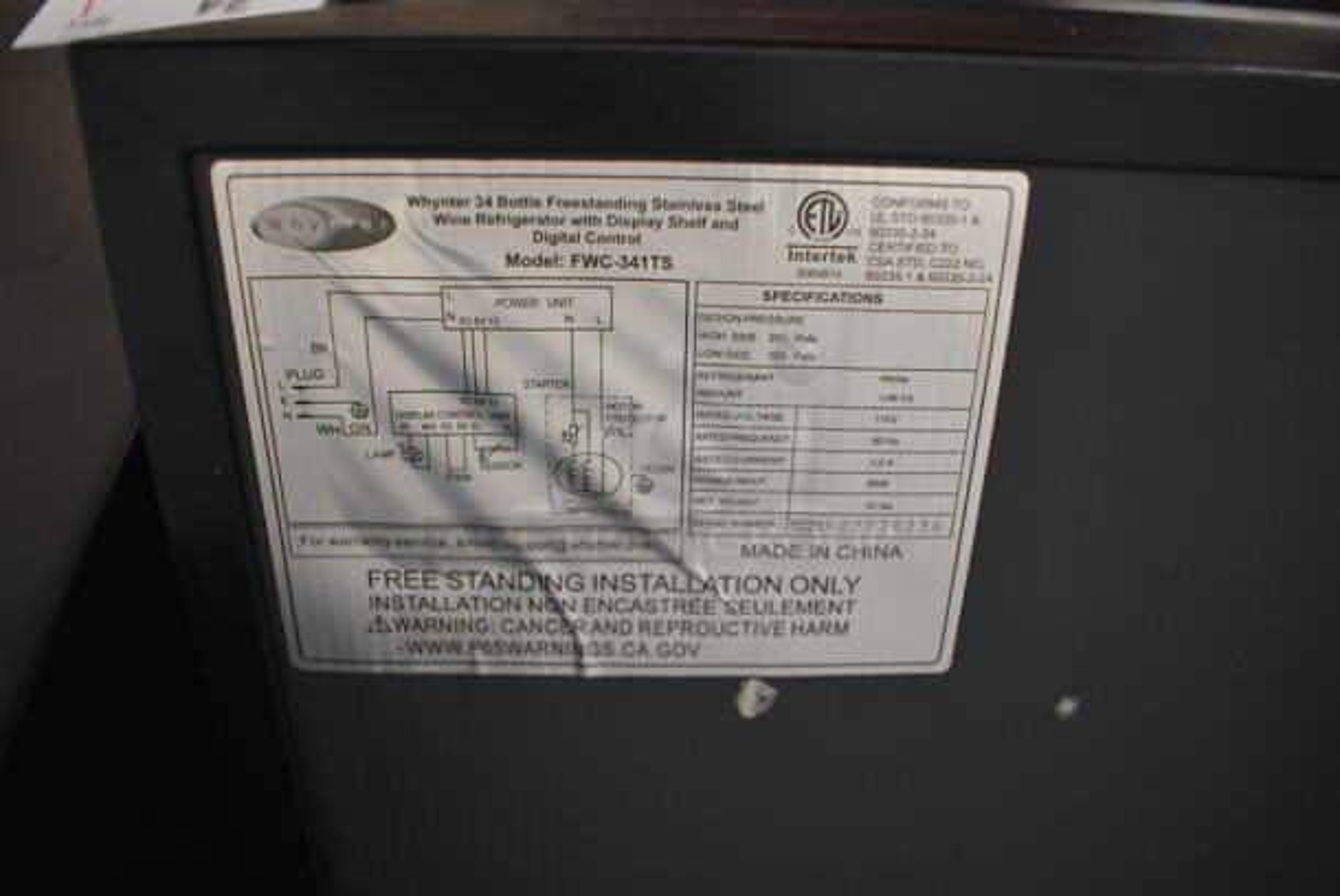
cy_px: 448
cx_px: 670
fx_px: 1006
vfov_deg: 48.0
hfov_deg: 67.3
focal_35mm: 27
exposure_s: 1/60
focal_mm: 18
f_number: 4
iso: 1600
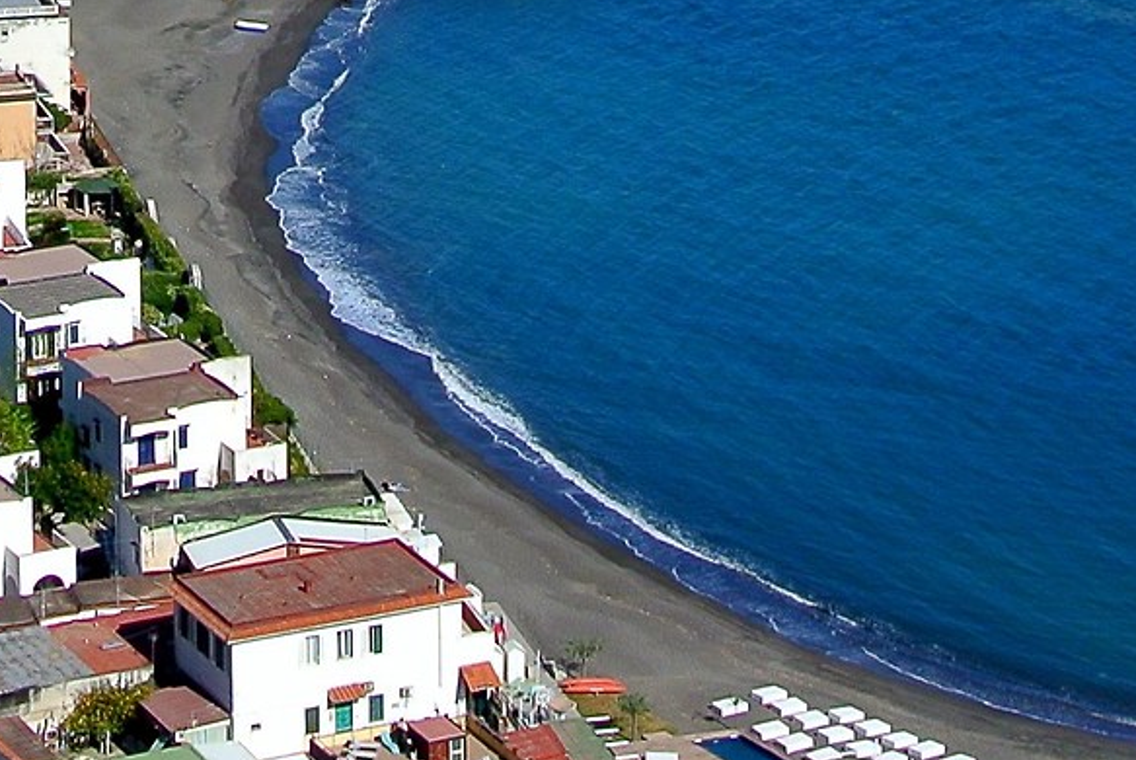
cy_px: -774
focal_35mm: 140
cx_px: 253
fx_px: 4422
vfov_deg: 9.2
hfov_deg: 14.6
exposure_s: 1/640
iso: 100
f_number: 6.3
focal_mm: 12.7
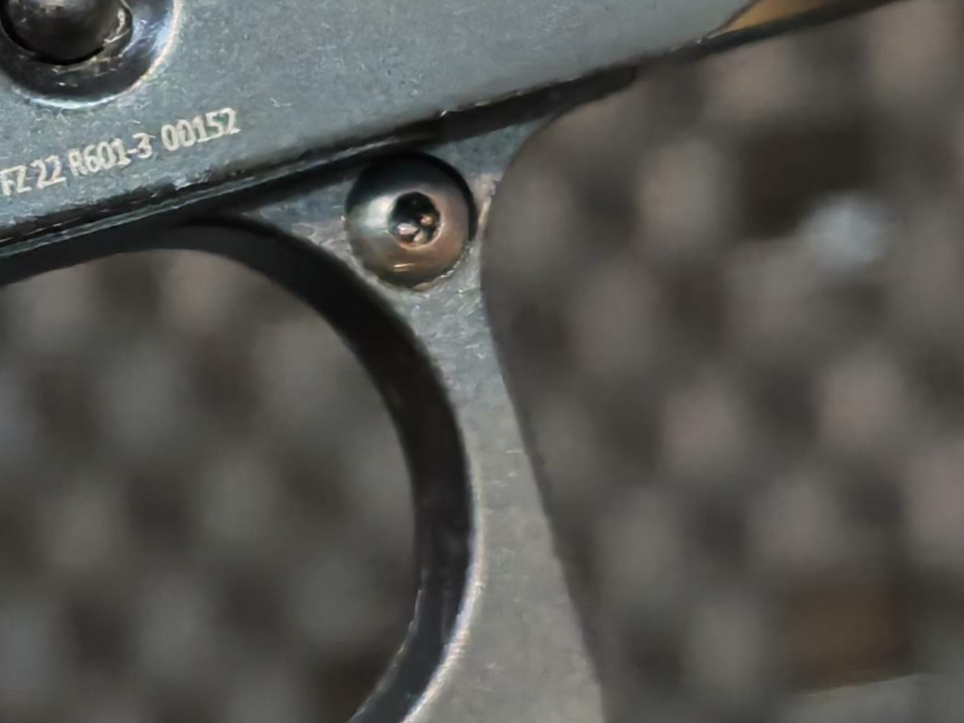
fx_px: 5151
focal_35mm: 185
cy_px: -67
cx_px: -41
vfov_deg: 8.0
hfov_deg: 10.6
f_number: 1.4
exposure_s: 1/33
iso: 250
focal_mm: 6.83
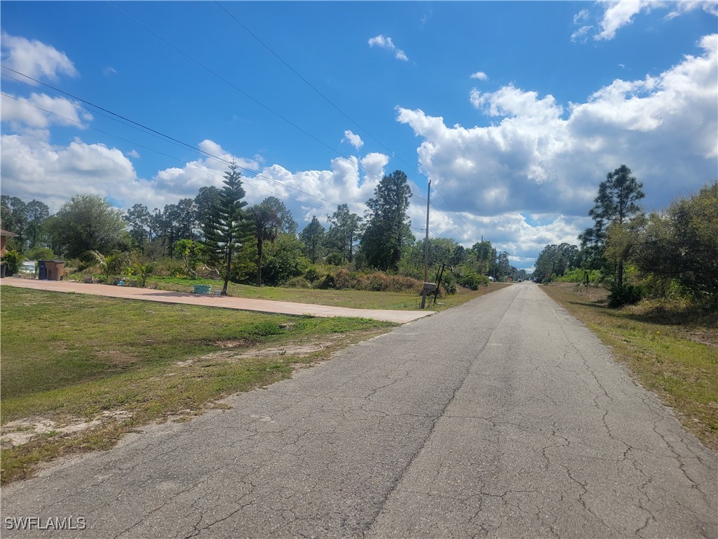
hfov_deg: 67.3
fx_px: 539
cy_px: 270
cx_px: 359
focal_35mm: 26
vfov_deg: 53.1
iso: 40
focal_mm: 5.4
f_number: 1.8
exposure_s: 1/4397
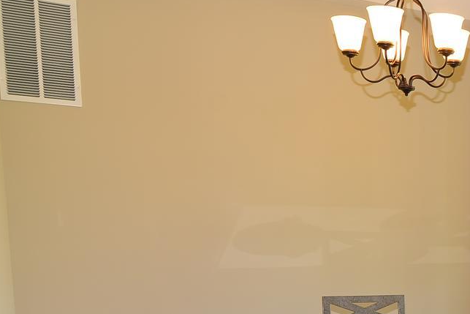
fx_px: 666
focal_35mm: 51
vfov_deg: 25.2
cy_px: 316
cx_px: 577
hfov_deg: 31.8
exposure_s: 1/30
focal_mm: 16
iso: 200
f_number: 5
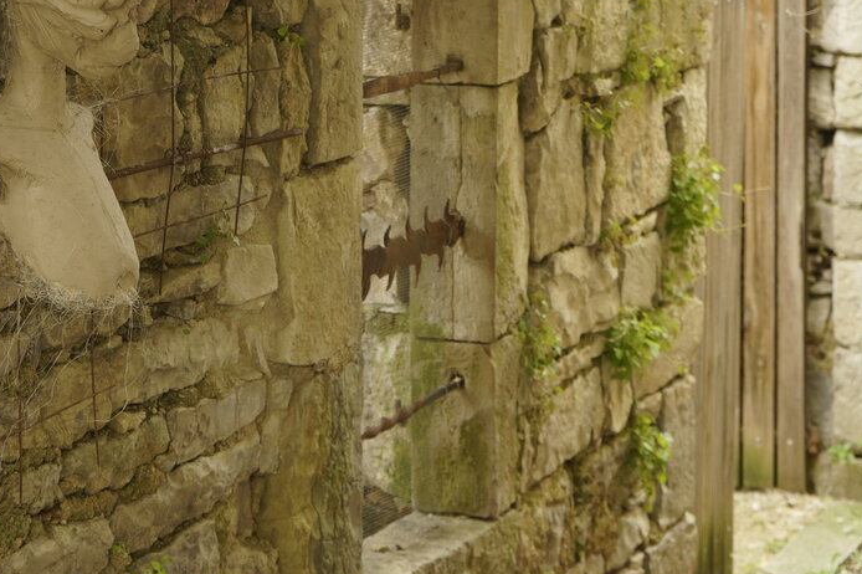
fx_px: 2609
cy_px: 168
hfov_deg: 18.7
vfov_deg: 12.5
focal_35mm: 109
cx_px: 311
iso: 640
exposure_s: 1/100
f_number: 5.6
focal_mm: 63
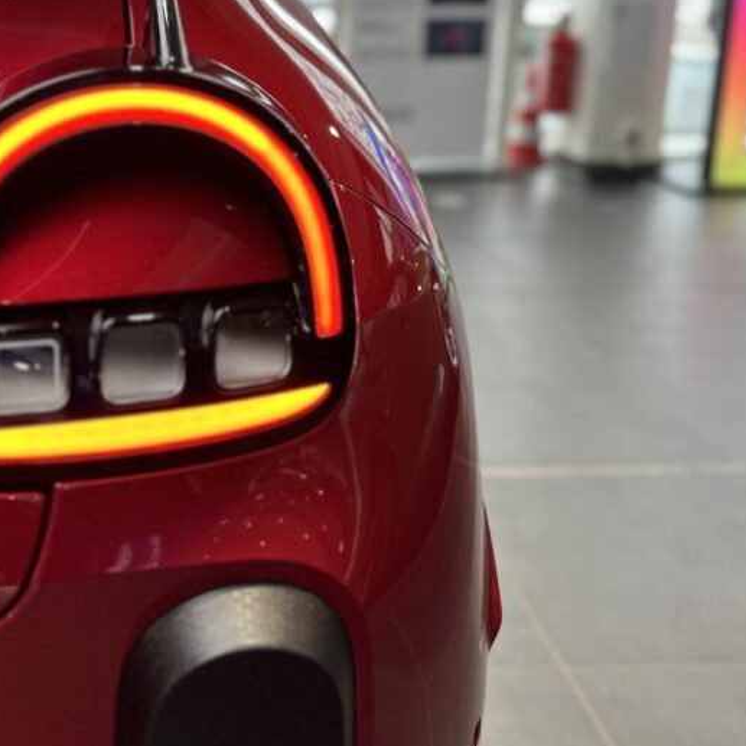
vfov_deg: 39.5
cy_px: 248
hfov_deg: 38.6
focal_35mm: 42
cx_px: 156
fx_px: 1024
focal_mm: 6.86
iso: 80
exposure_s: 1/100
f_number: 1.78
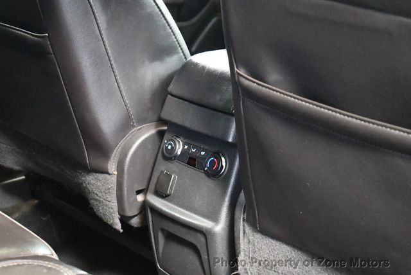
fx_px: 960
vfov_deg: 16.3
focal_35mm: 84
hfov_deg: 24.2
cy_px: 138
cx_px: 206
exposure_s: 1/25
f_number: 5
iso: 12800
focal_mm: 42
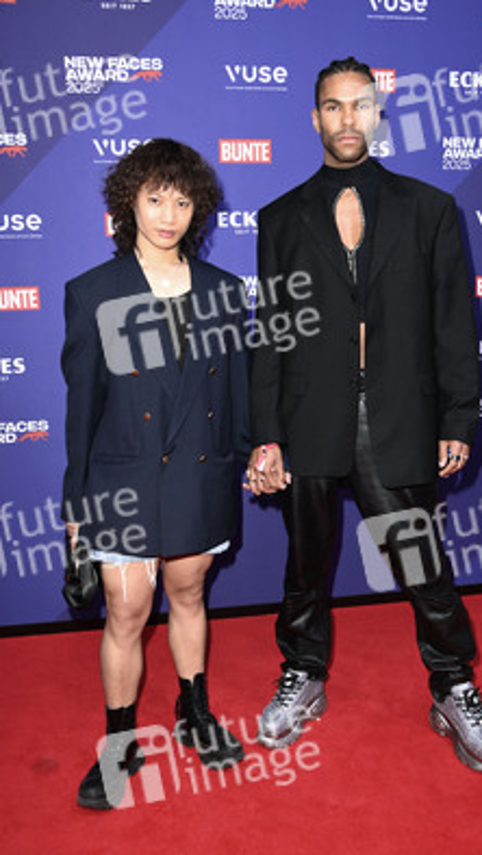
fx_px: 772
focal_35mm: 34
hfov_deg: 34.6
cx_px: 271
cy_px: 432
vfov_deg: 58.0
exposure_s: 1/200
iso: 800
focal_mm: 32
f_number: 5.6
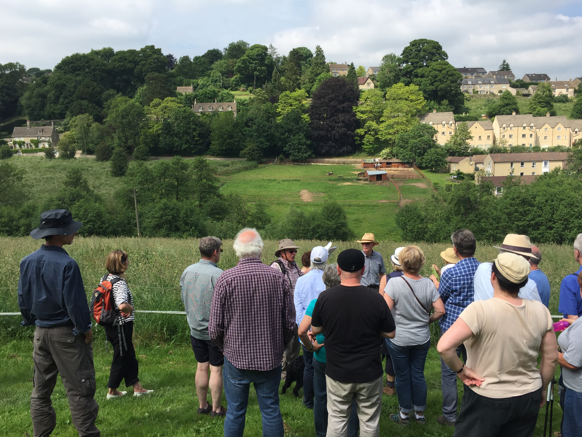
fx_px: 504
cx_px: 284
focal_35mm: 30
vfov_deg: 46.8
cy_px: 226
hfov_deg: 60.0
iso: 32
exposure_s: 1/1464
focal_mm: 4.15
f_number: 2.2
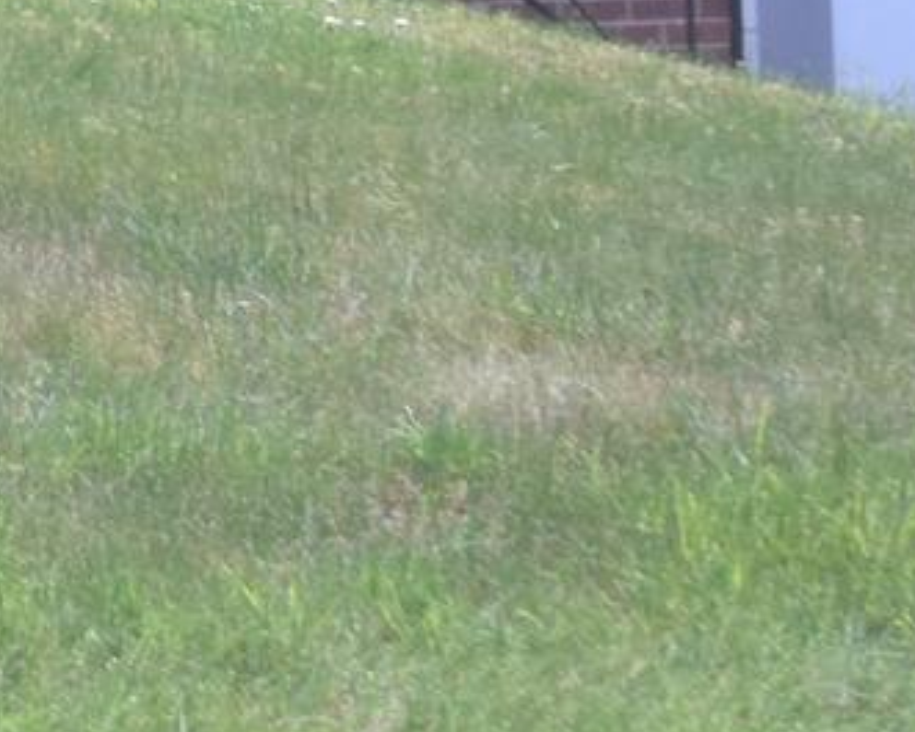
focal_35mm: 209
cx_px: -1569
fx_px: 5661
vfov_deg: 7.2
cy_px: -622
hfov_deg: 8.2
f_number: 13
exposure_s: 1/60
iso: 250
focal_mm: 24
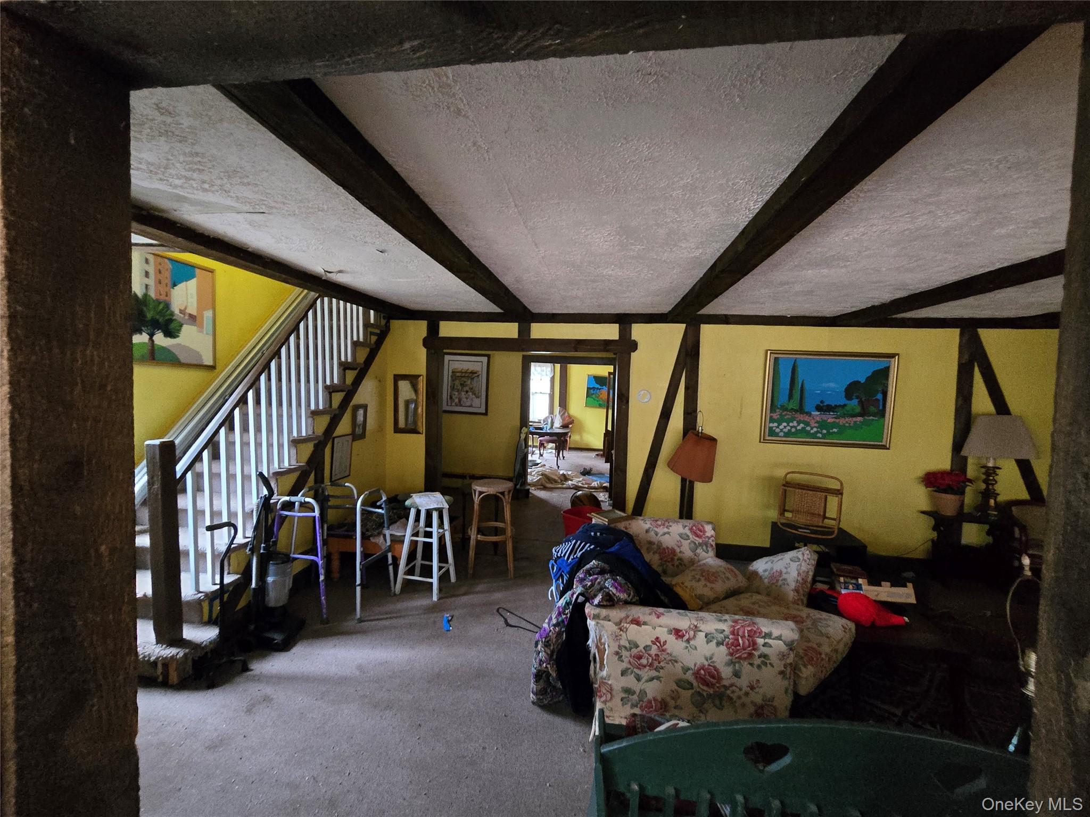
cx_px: 545
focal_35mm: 13
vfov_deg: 89.9
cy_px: 408
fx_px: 409
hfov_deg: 106.2
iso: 1250
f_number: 2.2
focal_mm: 2.2
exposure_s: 1/40
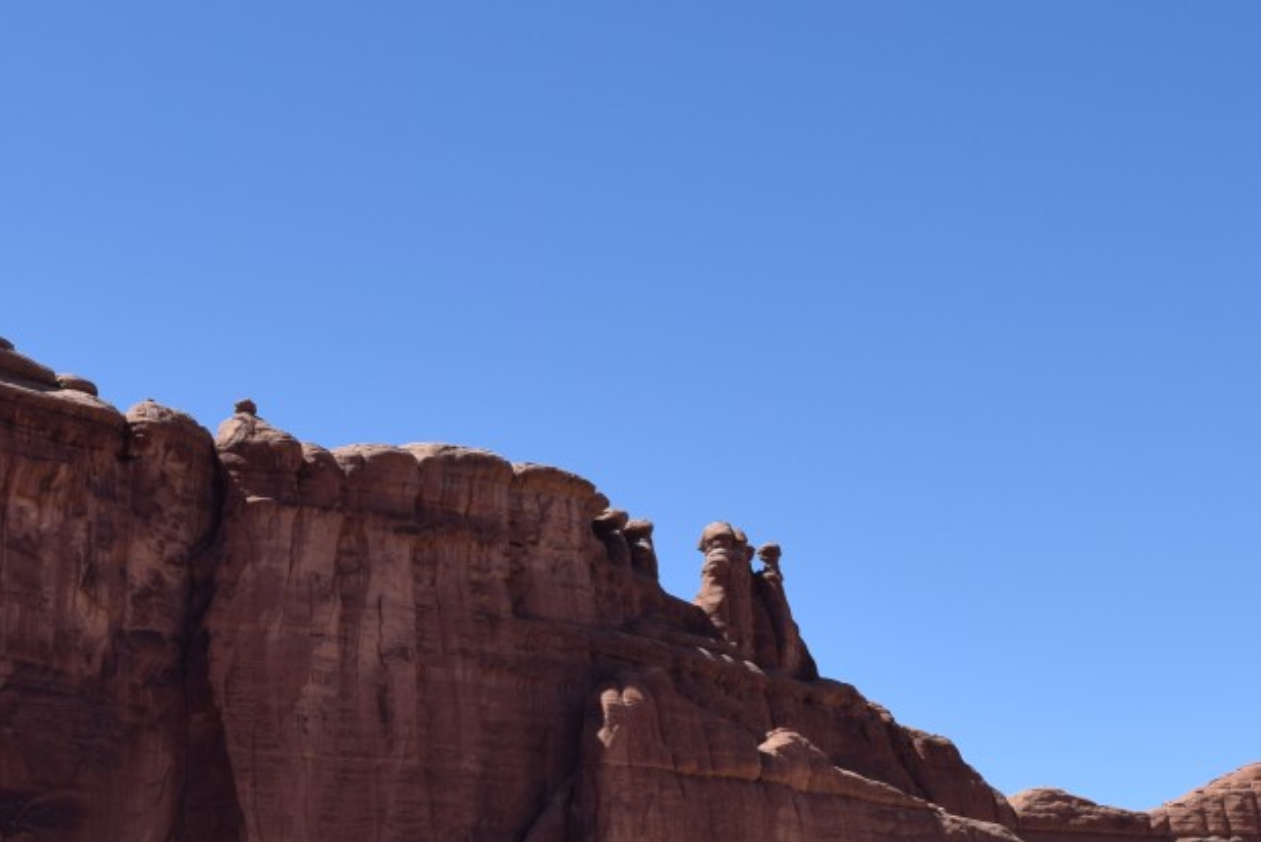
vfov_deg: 18.9
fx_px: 2522
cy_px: 591
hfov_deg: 27.8
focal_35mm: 72
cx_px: 354
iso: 200
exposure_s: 1/320
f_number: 9
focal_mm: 22
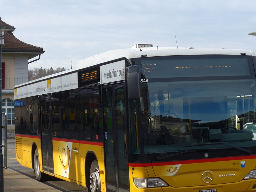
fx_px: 695
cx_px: 136
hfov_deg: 20.9
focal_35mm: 94
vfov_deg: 15.7
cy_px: 105
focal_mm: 12.7
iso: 80
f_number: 3.7
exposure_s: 1/320
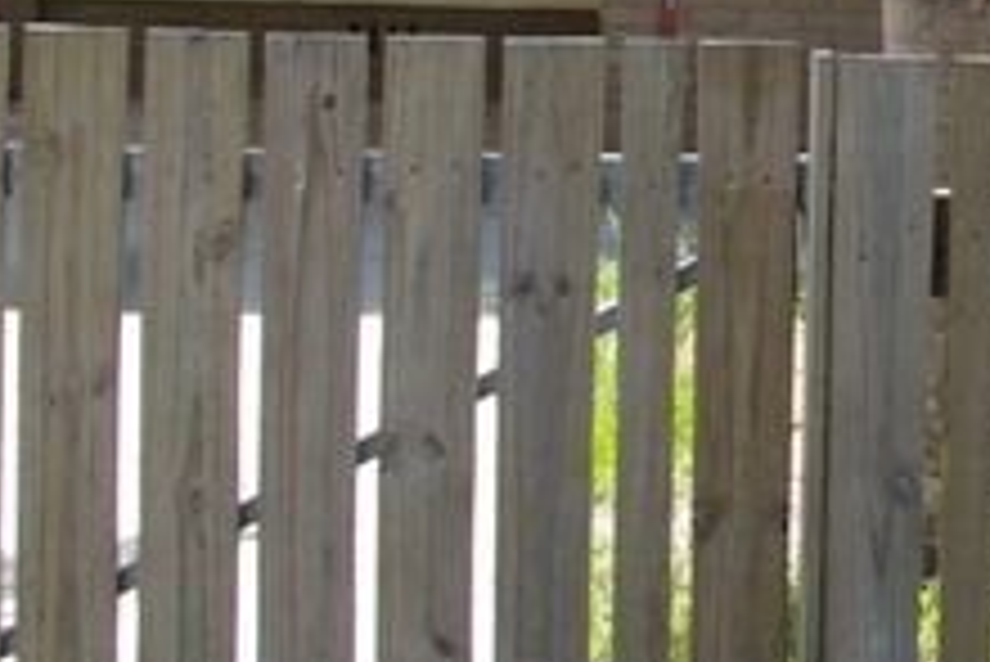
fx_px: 2697
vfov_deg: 13.7
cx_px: 1094
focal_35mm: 98
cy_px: -90
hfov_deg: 19.9
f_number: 9.5
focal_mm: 18
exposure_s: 1/180
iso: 400
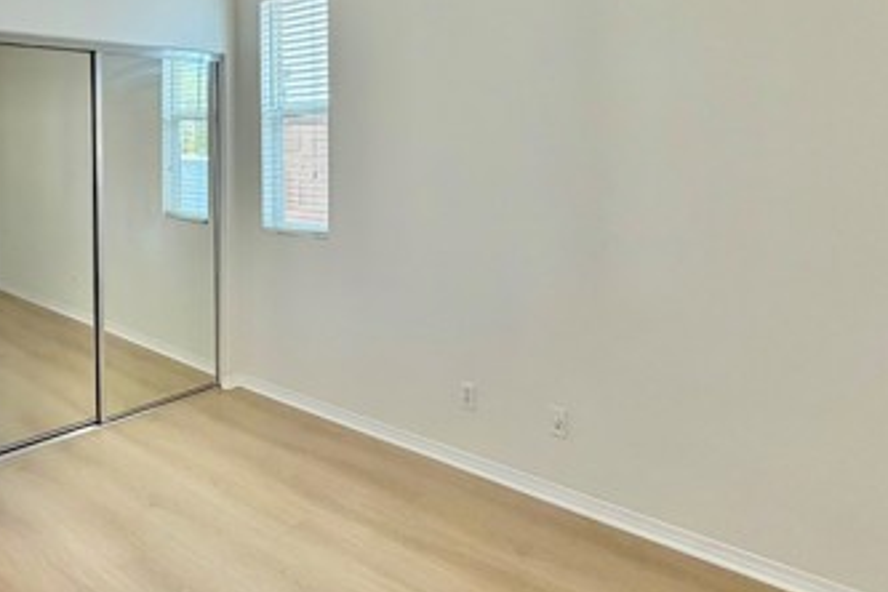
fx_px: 691
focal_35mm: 28
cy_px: 144
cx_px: 341
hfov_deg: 64.7
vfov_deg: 44.7
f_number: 2.2
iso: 160
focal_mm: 2.22
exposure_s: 1/120
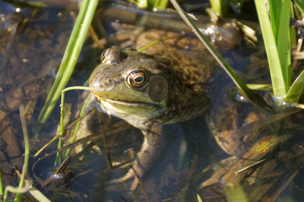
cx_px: 152
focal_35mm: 375
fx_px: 3165
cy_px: 101
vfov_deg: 3.7
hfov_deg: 5.5
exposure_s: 1/400
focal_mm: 250
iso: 1250
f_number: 6.3
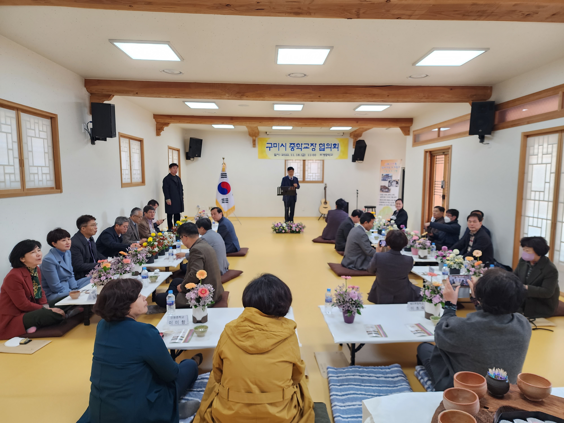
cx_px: 282
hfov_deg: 73.9
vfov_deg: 58.9
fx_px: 375
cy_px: 212
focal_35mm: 23
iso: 100
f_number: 1.8
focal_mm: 6.4
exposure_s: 1/120
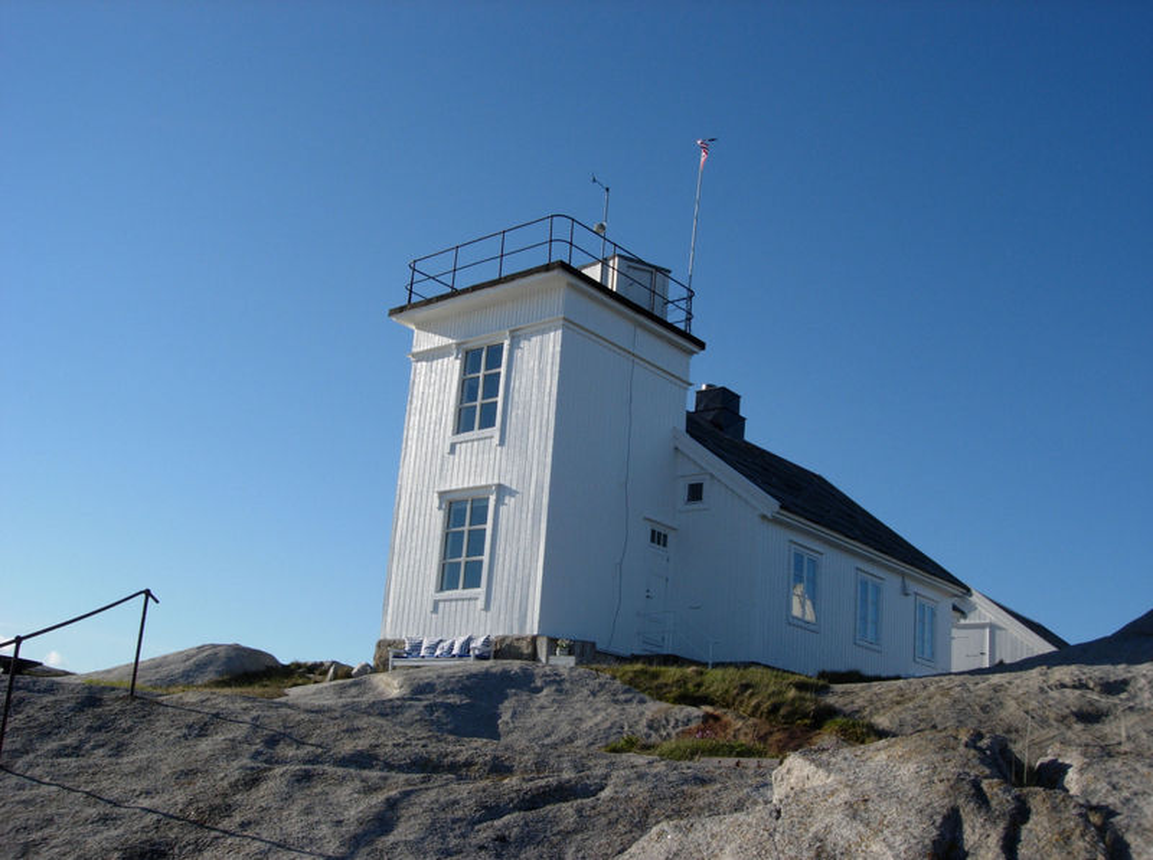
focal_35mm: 38
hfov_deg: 49.1
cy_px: 430
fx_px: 1263
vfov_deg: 37.6
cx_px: 576
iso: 64
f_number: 4.8
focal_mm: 7.8
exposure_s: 1/912
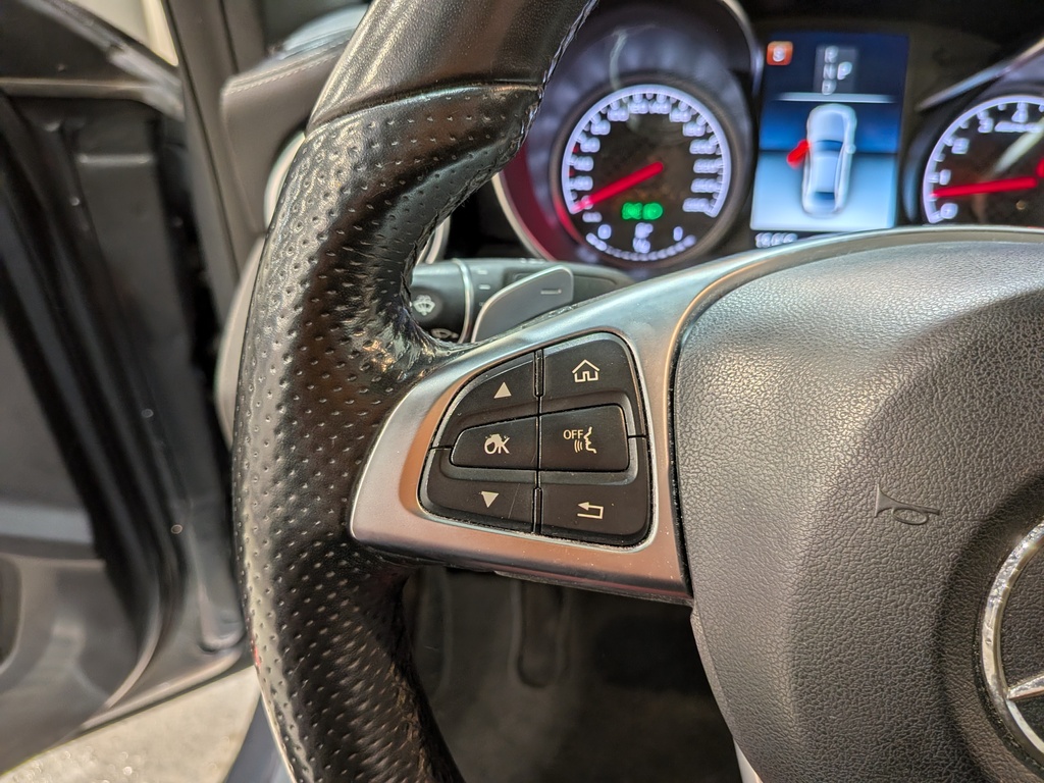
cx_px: 522
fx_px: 724
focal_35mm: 24
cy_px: 392
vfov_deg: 56.8
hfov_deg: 71.6
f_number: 1.7
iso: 30
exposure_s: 1/107
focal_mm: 4.53
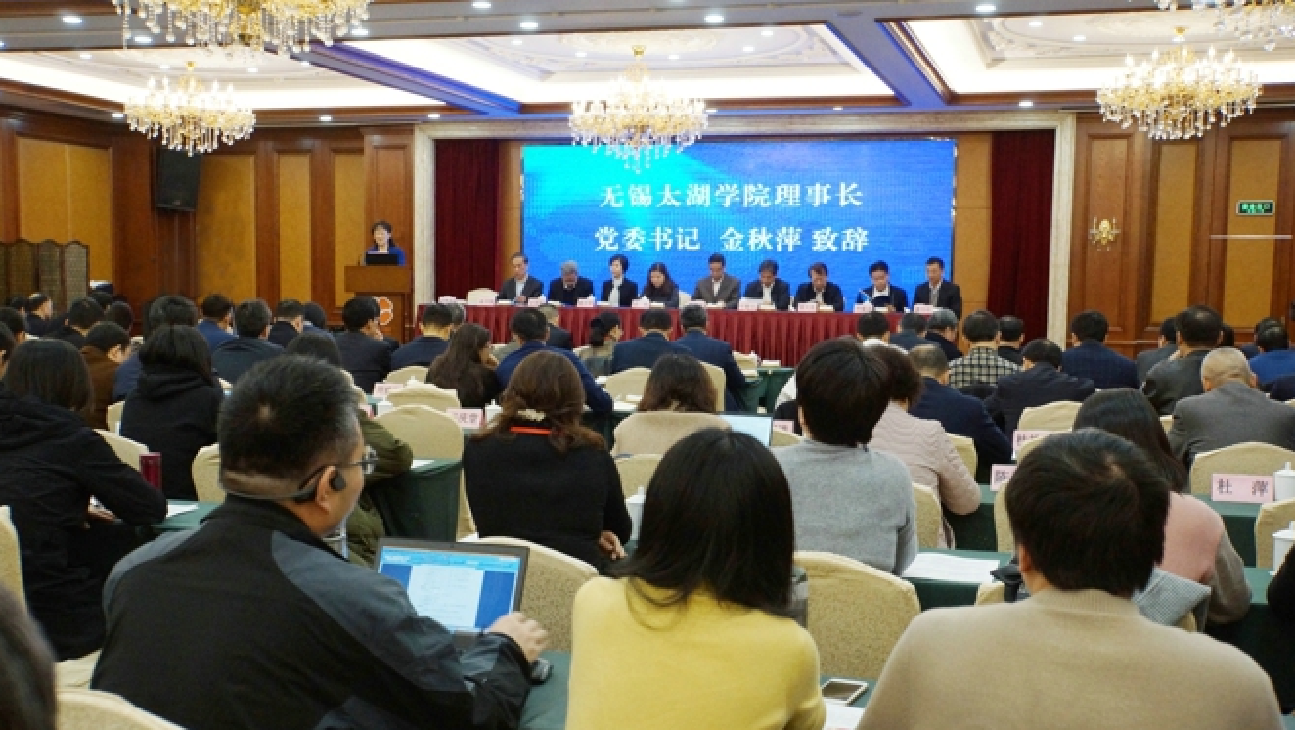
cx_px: 636
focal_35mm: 43
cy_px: 439
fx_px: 1477
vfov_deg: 27.7
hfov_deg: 47.3
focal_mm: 27
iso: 1600
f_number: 4.5
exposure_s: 1/80
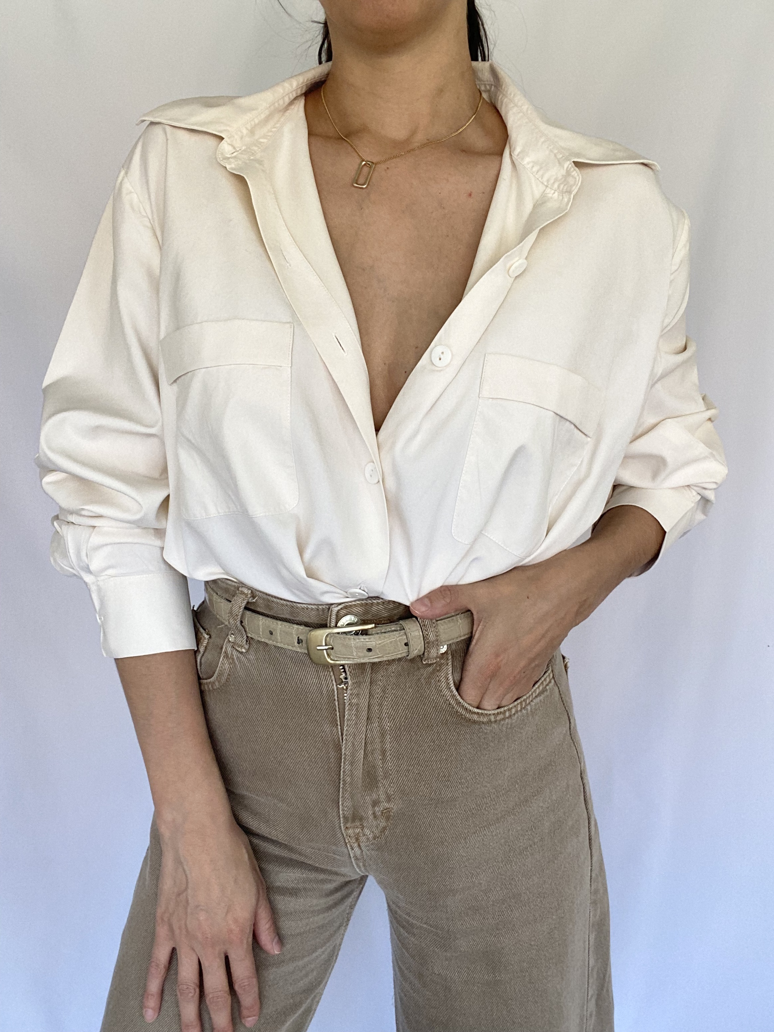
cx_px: 387
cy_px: 516
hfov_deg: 46.8
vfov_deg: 60.0
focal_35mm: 30
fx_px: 894
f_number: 2.2
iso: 100
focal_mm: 2.71
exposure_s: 1/73
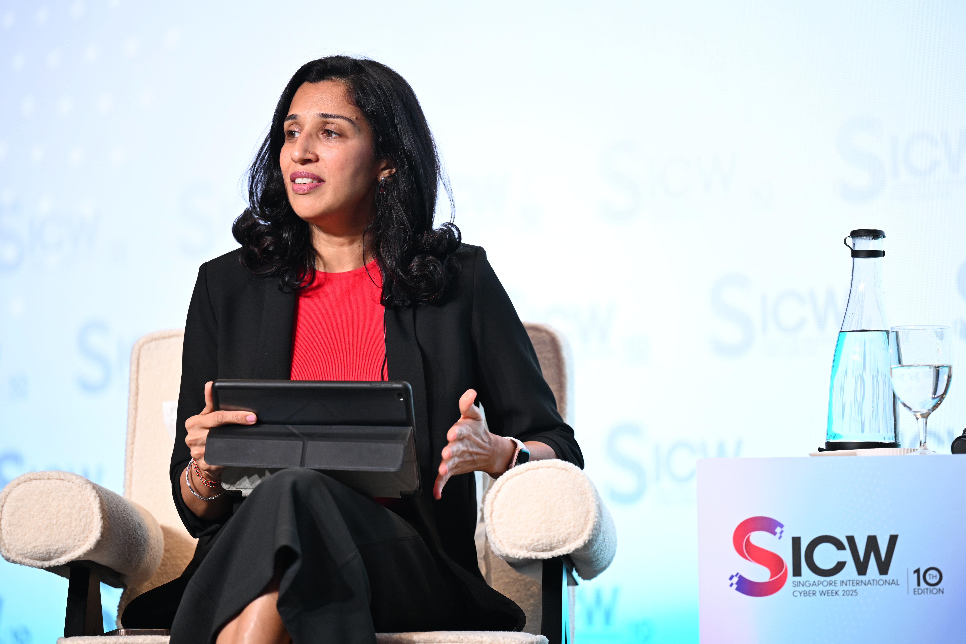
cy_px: 322
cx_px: 483
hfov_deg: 12.1
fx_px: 4561
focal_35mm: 170
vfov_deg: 8.1
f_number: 2.8
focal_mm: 170
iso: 1600
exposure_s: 1/250
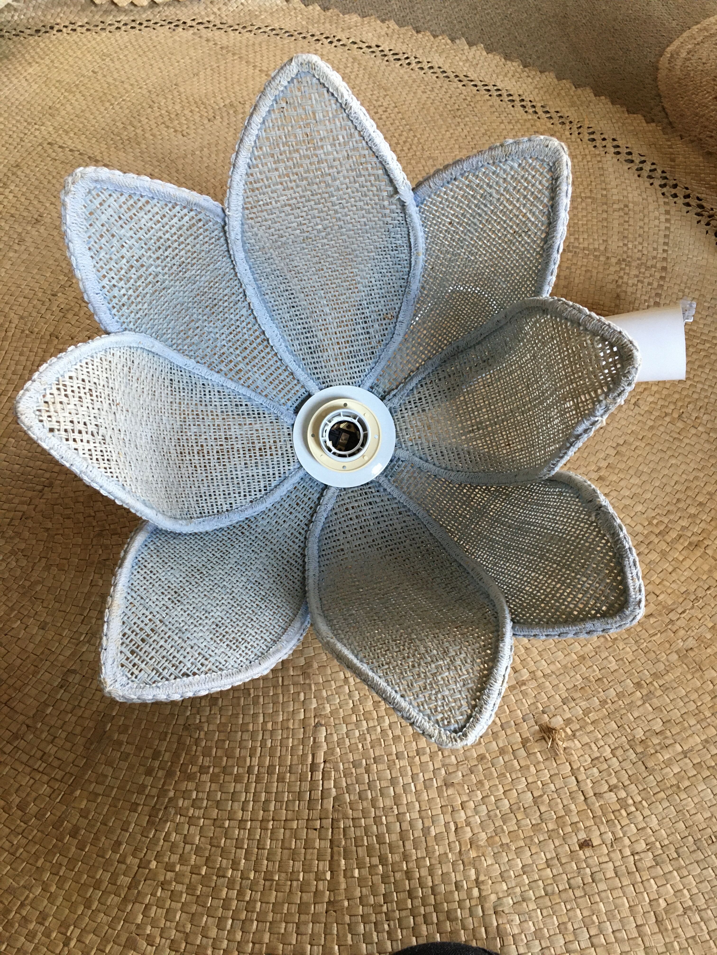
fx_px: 801
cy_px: 478
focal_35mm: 29
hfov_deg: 48.2
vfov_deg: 61.7
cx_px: 358
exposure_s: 1/33
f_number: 2.2
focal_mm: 4.15
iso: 160
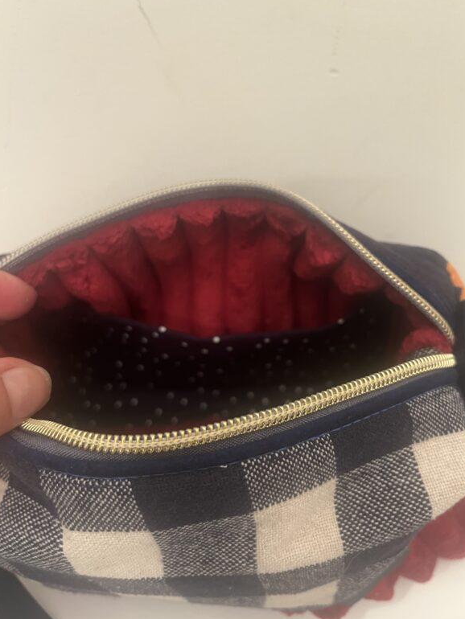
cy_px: 301
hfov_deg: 51.4
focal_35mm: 27
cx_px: 238
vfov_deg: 65.3
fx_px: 483
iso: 400
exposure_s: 1/33
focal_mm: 5.1
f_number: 1.6
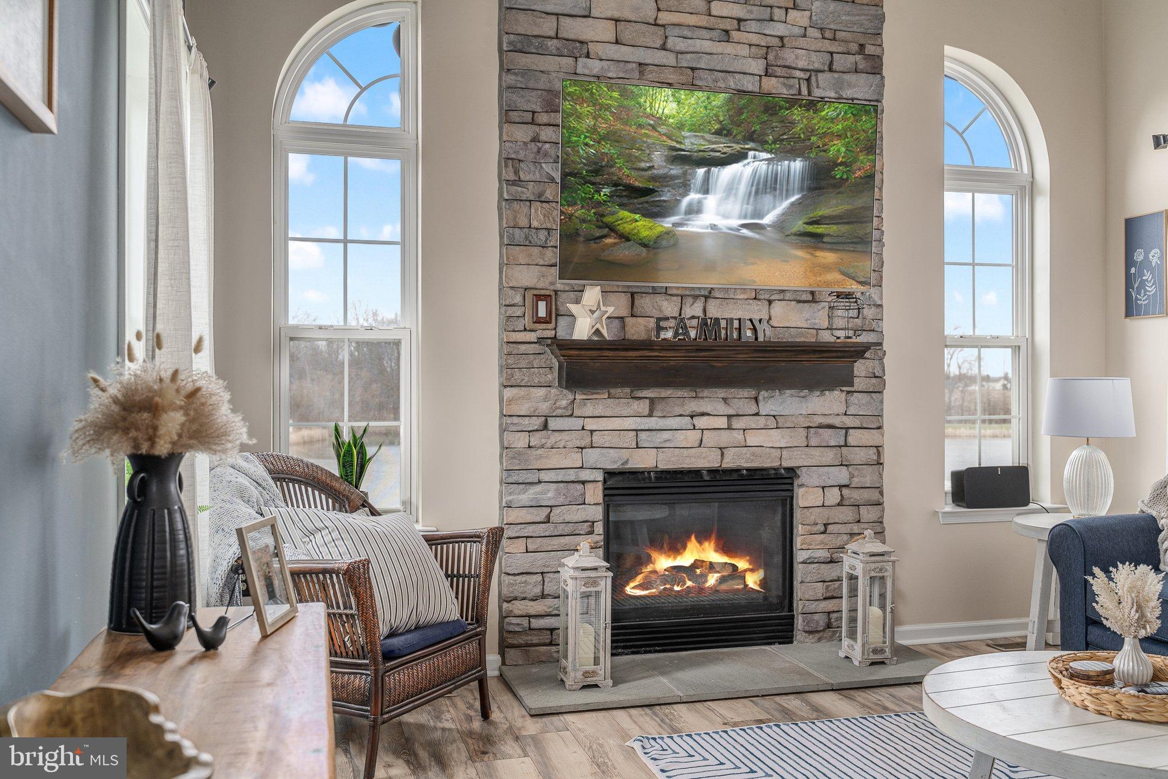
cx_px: 584
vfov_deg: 42.3
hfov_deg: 60.3
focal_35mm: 31
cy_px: 390
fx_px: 1006
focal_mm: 31
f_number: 4.5
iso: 320
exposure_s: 1/125
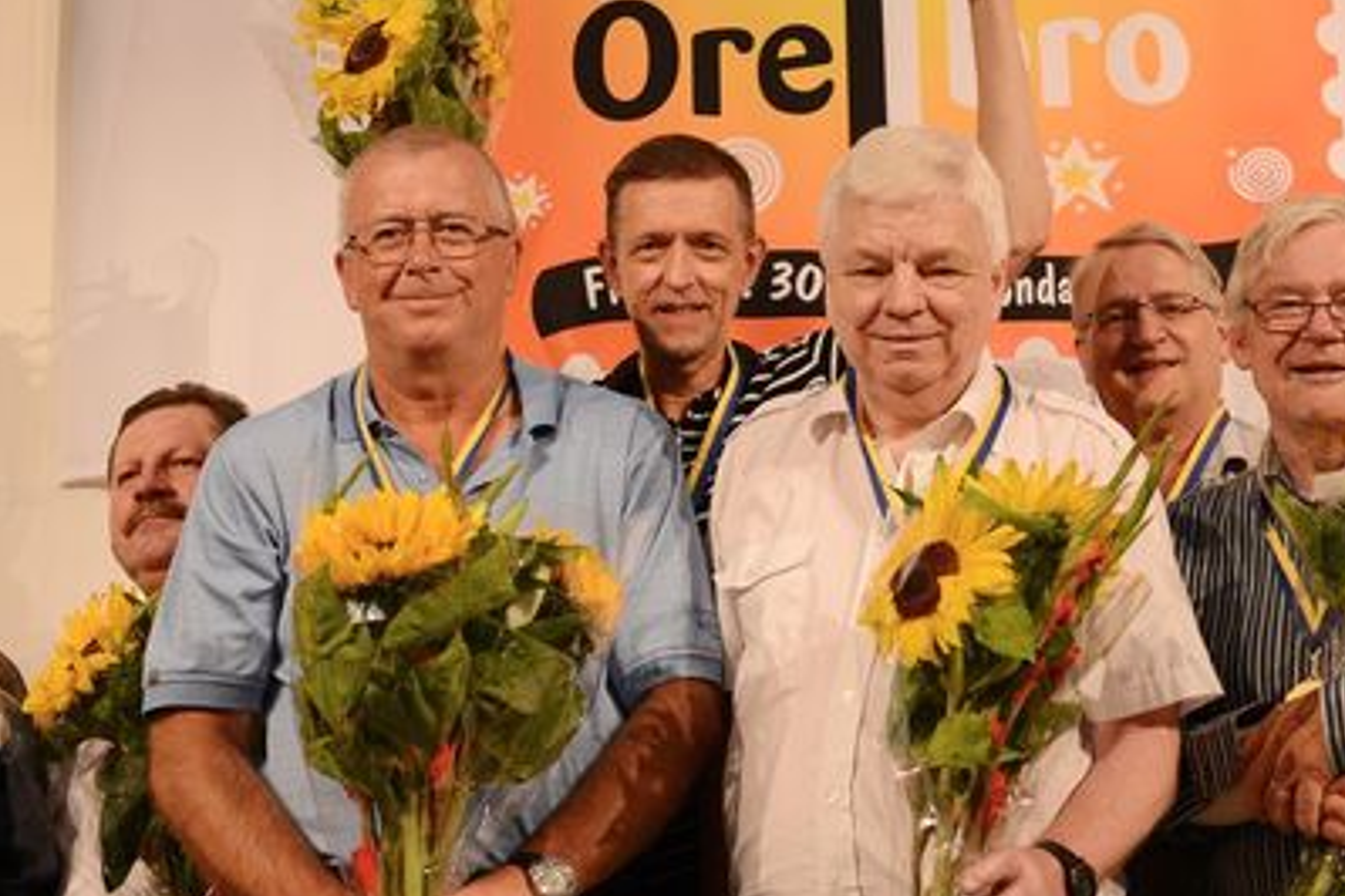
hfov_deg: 33.2
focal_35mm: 60
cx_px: 866
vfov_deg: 22.6
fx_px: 2241
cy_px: 320
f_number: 4.5
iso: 1600
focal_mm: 38
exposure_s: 1/100
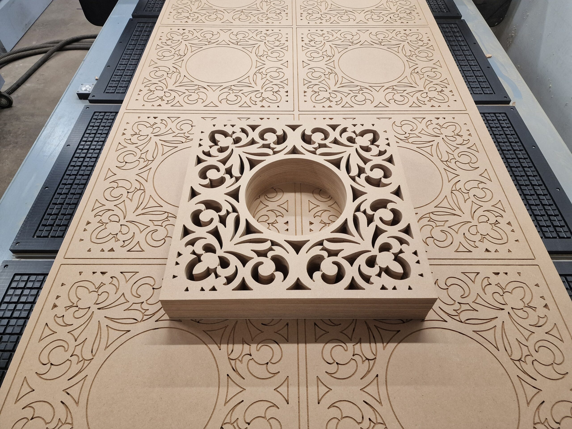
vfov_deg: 58.9
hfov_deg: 73.9
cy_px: 214
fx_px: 380
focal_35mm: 23
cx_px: 286
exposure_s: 1/100
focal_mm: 6.4
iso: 200
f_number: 1.8
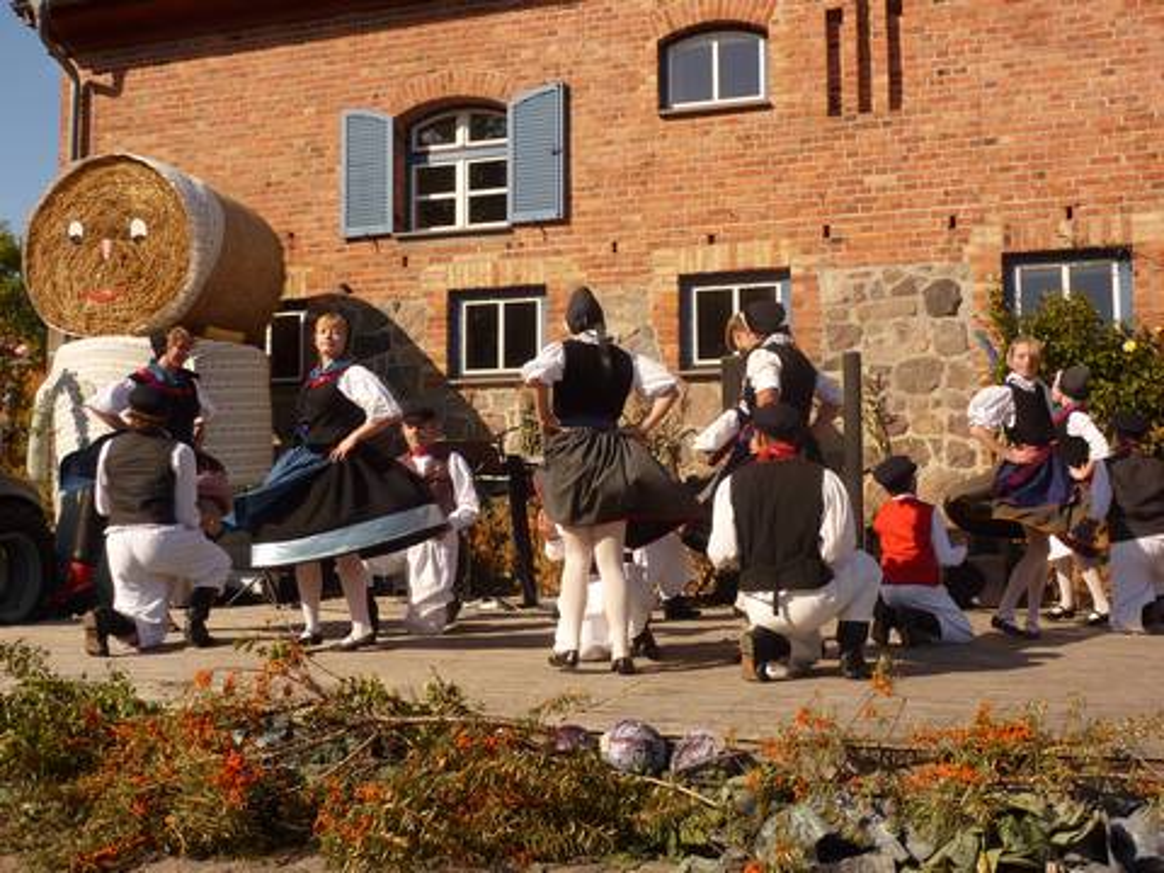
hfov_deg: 52.6
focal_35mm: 35
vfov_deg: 40.7
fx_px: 1177
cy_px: 436
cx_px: 582
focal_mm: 5.7
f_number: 5
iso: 80
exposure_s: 1/500
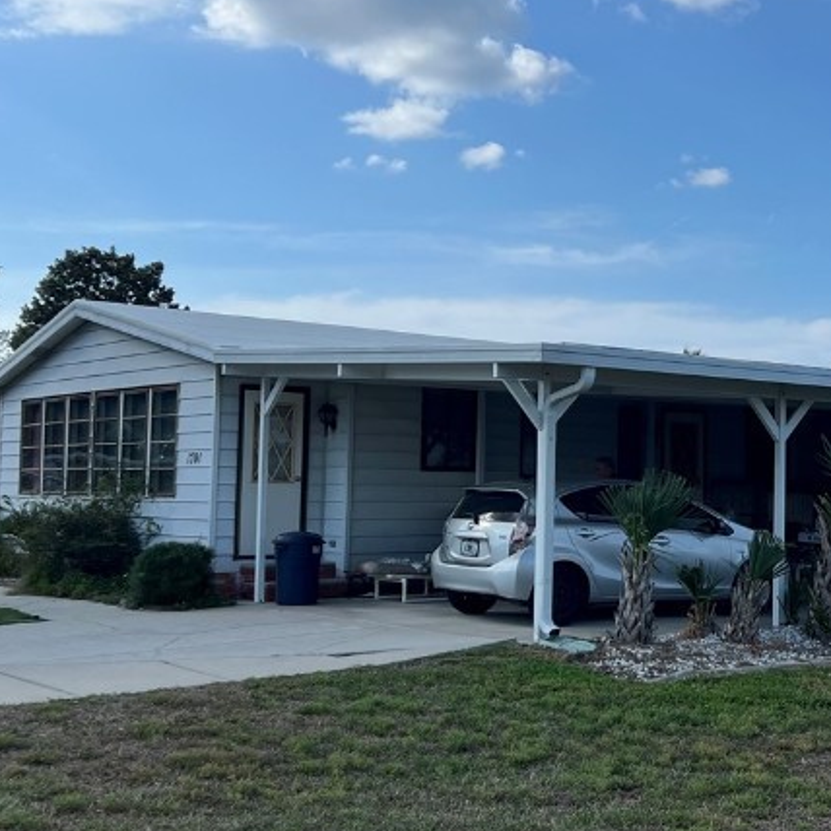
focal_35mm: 55
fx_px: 1494
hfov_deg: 30.6
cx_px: 612
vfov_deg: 31.1
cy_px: 386
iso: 50
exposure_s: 1/5076
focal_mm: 5.7
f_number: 1.5
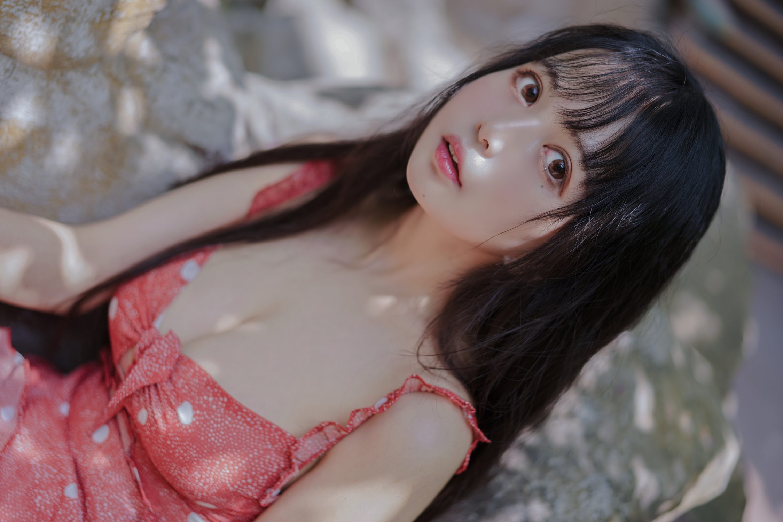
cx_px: 392
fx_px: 1196
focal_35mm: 55
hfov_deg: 36.2
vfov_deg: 24.6
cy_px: 261
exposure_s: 1/800
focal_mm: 55
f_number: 1.8
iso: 100
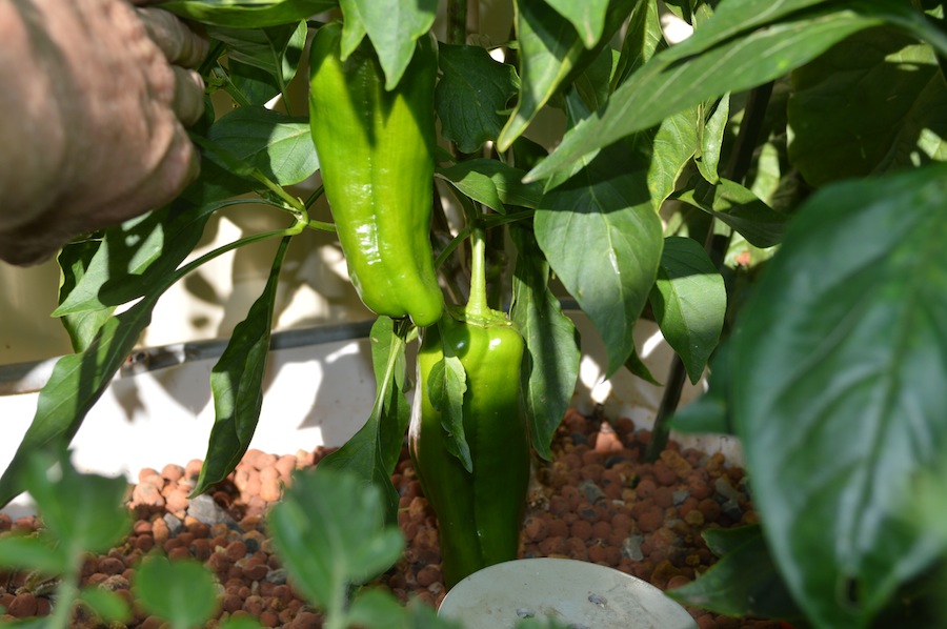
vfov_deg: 25.0
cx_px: 474
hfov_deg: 36.9
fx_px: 1419
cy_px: 314
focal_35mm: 54
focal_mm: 36
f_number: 6.3
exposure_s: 1/200
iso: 100
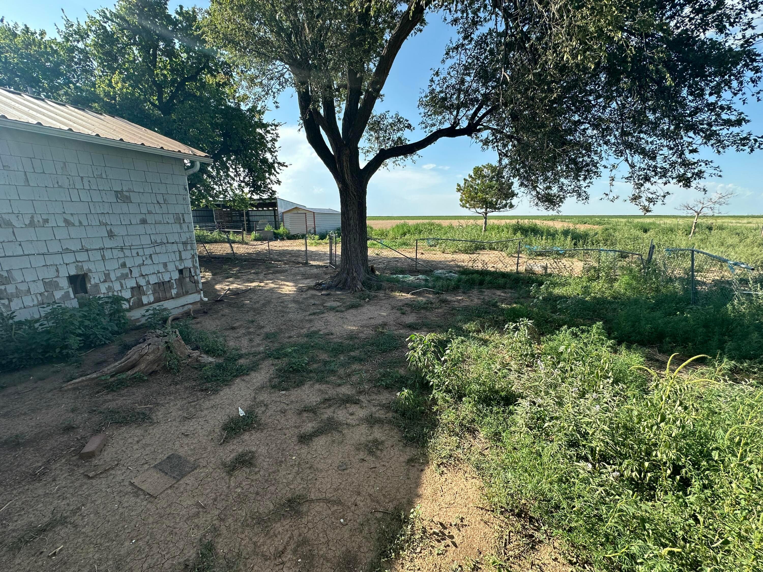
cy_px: 286
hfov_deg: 102.1
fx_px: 309
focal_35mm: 14
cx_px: 382
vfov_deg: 85.7
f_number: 2.2
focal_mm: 2.22
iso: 40
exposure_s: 1/633
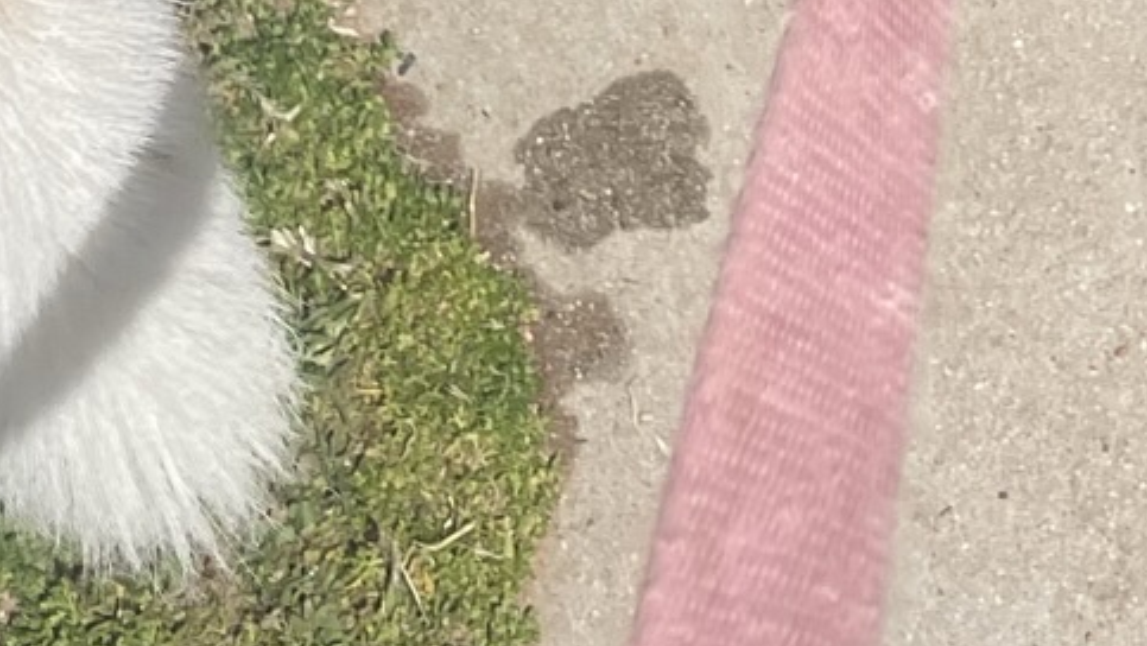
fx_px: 3651
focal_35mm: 120
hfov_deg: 17.7
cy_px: -1534
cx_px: 974
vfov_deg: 8.1
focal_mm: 4.2
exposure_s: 1/4292
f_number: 1.6
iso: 32
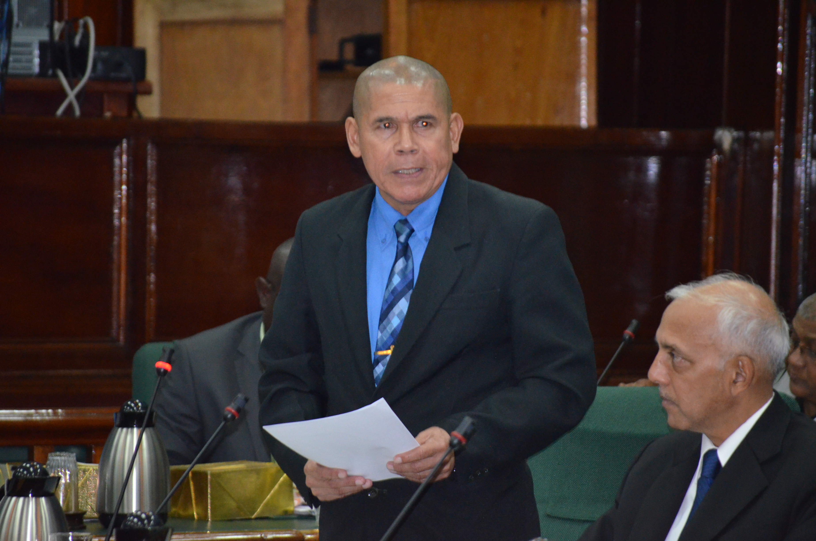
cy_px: 270
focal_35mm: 262
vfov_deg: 5.2
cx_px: 408
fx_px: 5938
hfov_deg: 7.9
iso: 3200
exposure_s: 1/60
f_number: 5.3
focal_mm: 175
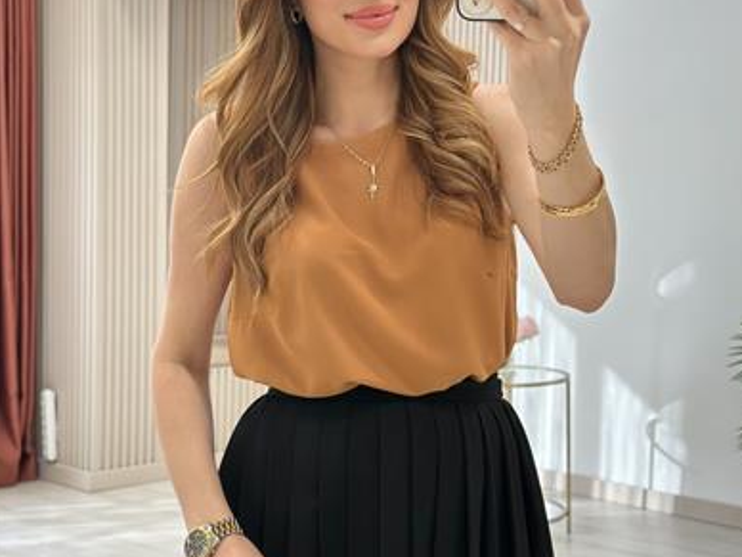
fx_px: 1415
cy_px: 256
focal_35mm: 66
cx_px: 373
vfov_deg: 22.2
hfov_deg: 29.4
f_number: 1.78
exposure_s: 1/227
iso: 80
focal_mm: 6.86
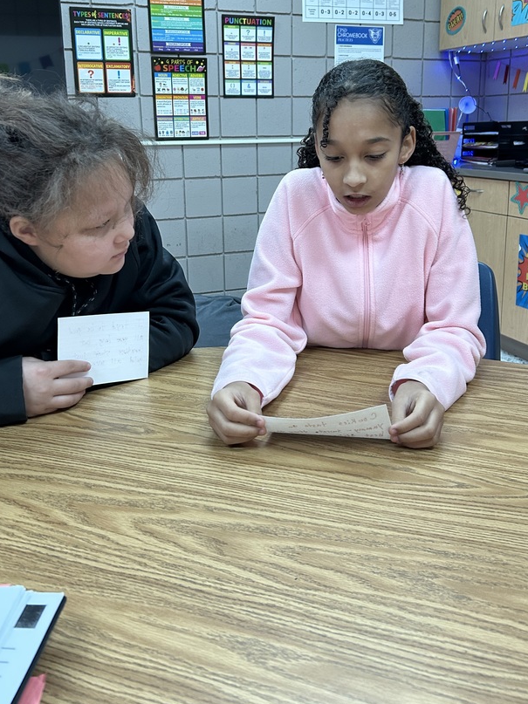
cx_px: 278
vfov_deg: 54.7
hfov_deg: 42.9
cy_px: 261
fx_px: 671
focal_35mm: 33
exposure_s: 1/60
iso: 200
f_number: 1.5
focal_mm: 5.7
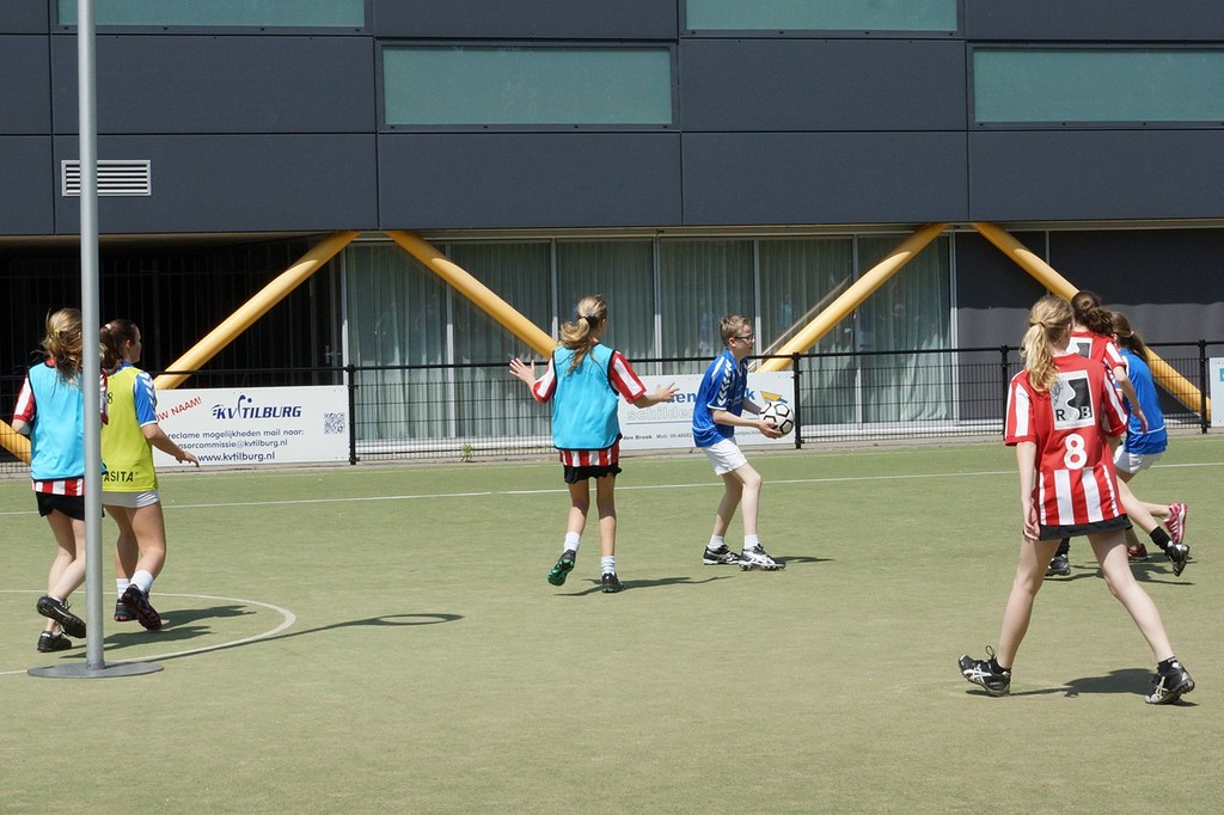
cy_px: 408
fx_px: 2549
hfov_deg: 27.0
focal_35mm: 75
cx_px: 612
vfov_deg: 18.2
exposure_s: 1/500
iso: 500
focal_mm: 50
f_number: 16
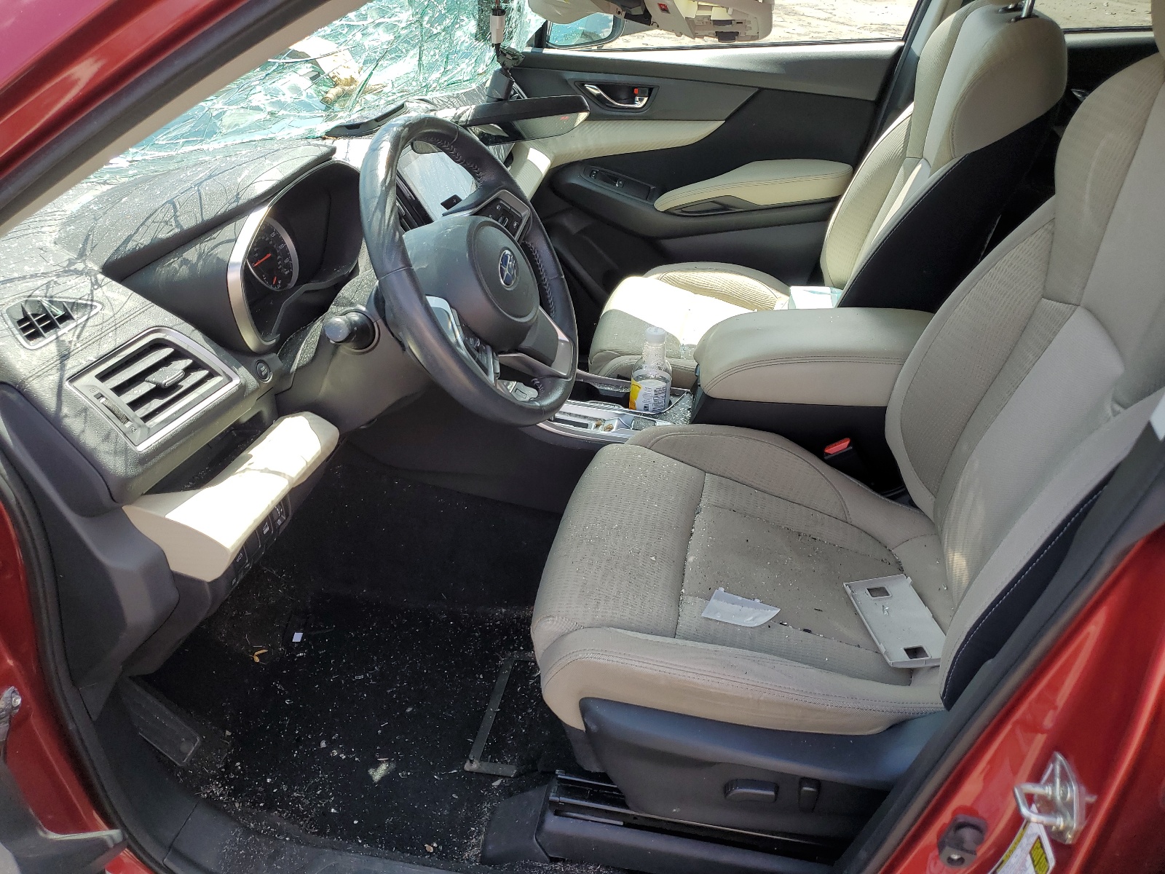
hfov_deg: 67.3
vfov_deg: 53.1
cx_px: 582
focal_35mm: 26
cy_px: 437
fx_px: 875
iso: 50
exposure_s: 1/588
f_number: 1.5
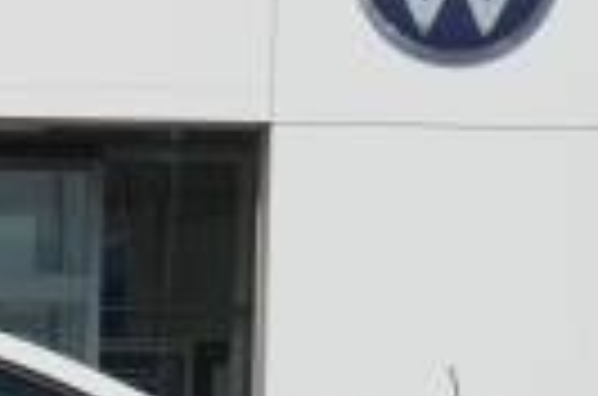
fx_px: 3115
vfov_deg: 7.1
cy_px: 634
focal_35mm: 188
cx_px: -153
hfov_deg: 10.7
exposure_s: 1/400
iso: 100
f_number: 6.3
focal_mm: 26
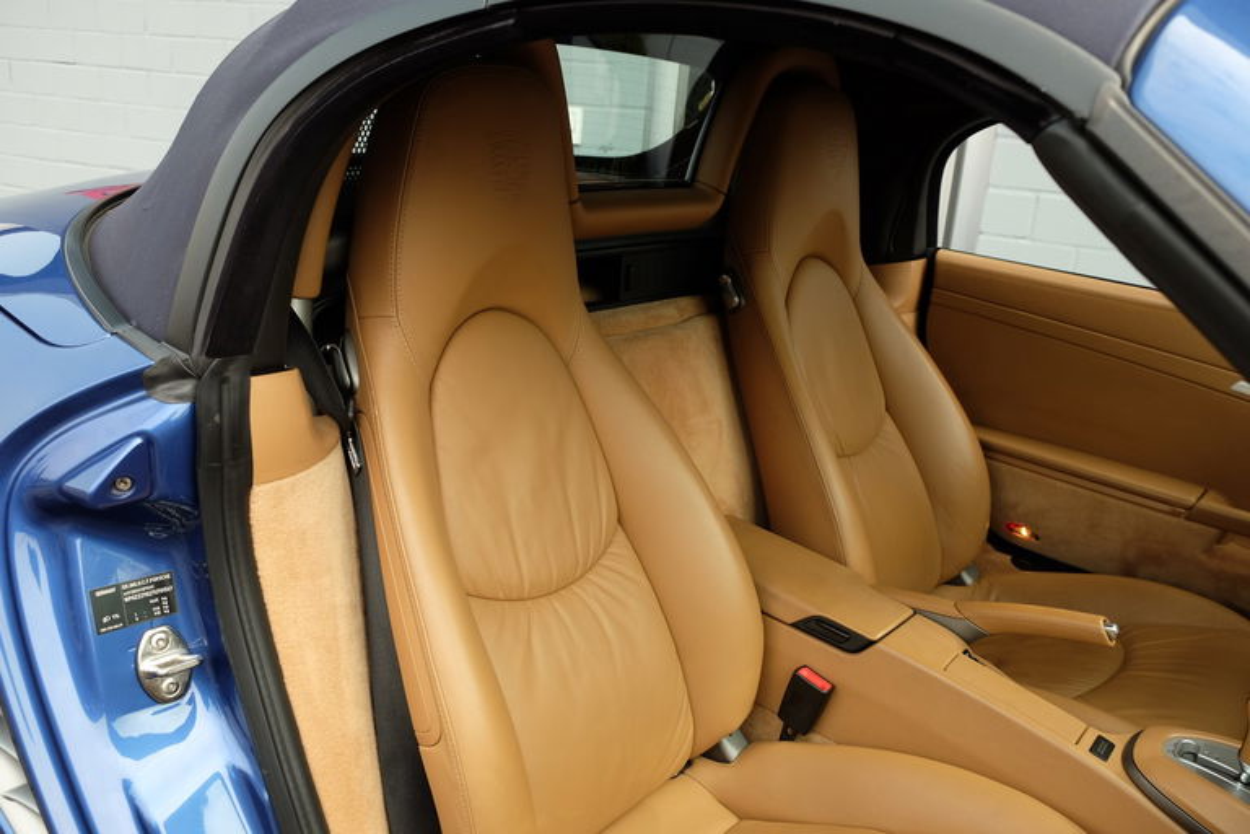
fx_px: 972
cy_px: 417
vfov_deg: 46.4
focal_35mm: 28
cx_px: 625
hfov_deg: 65.5
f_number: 5
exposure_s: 1/150
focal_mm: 18.8
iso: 200
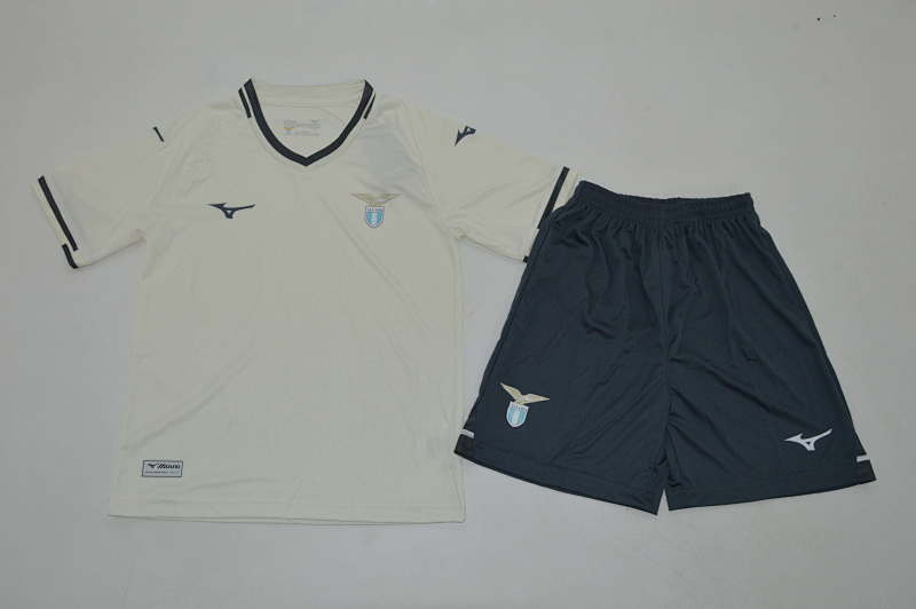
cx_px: 458
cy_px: 304
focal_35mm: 32
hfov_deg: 59.5
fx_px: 801
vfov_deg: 41.6
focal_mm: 21
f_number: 14
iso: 400
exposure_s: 1/200
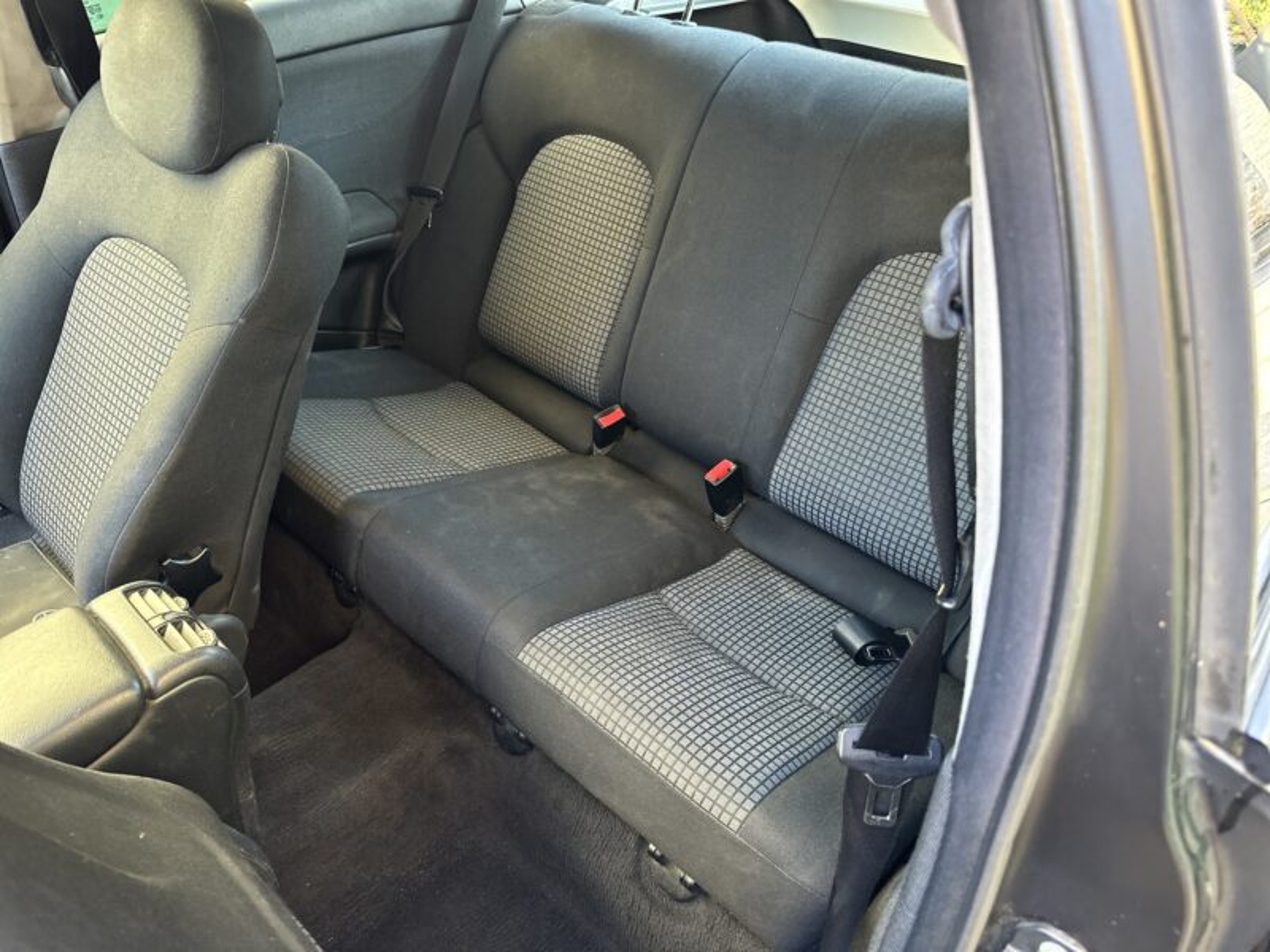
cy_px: 476
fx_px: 881
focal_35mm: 24
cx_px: 635
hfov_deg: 71.6
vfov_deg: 56.8
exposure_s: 1/60
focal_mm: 6.86
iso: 500
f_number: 1.78
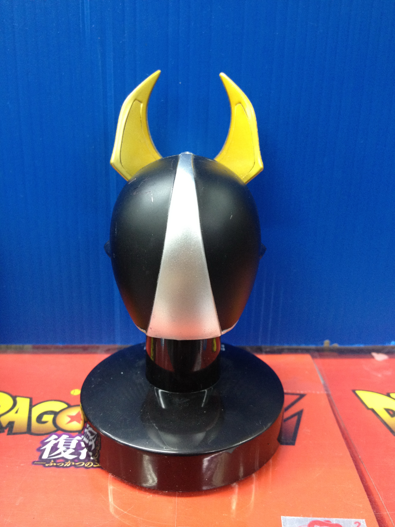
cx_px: 198
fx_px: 533
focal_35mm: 35
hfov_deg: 40.7
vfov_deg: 52.6
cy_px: 264
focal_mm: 4.28
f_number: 2.4
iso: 200
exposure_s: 1/20
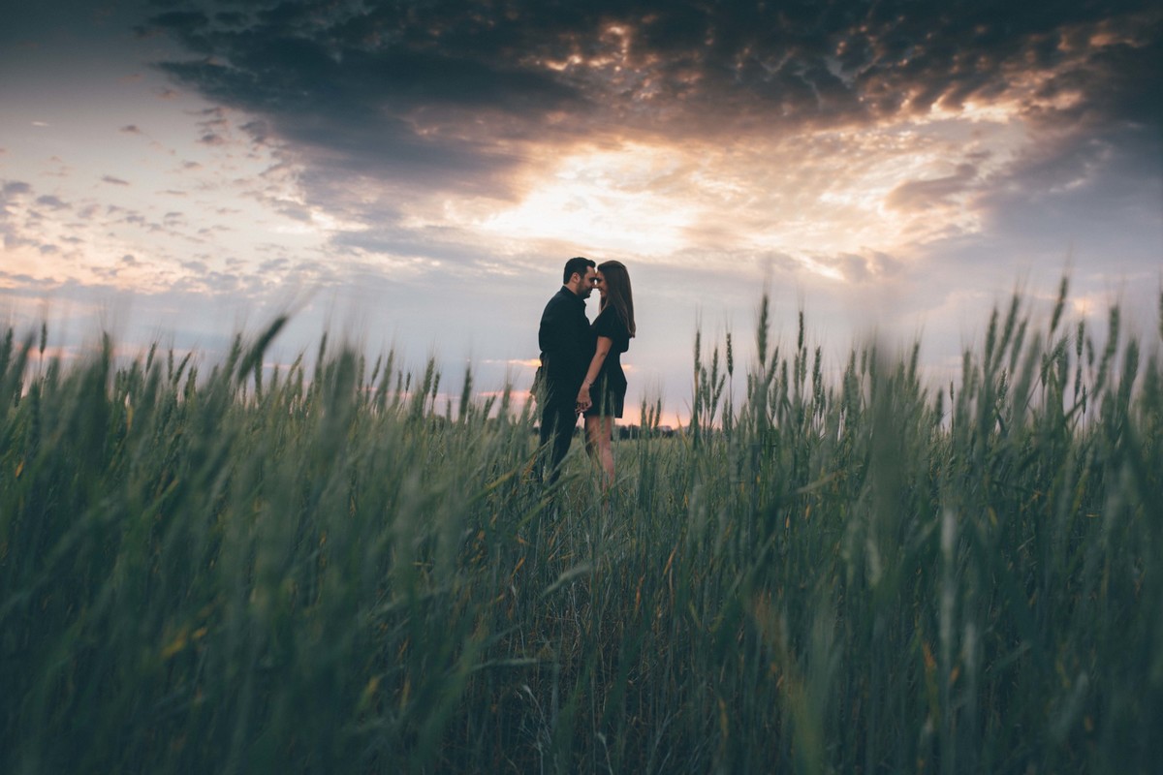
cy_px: 388
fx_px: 1131
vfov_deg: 37.9
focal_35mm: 35
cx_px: 582
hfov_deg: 54.4
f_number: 4
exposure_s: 1/100
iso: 100
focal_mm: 35
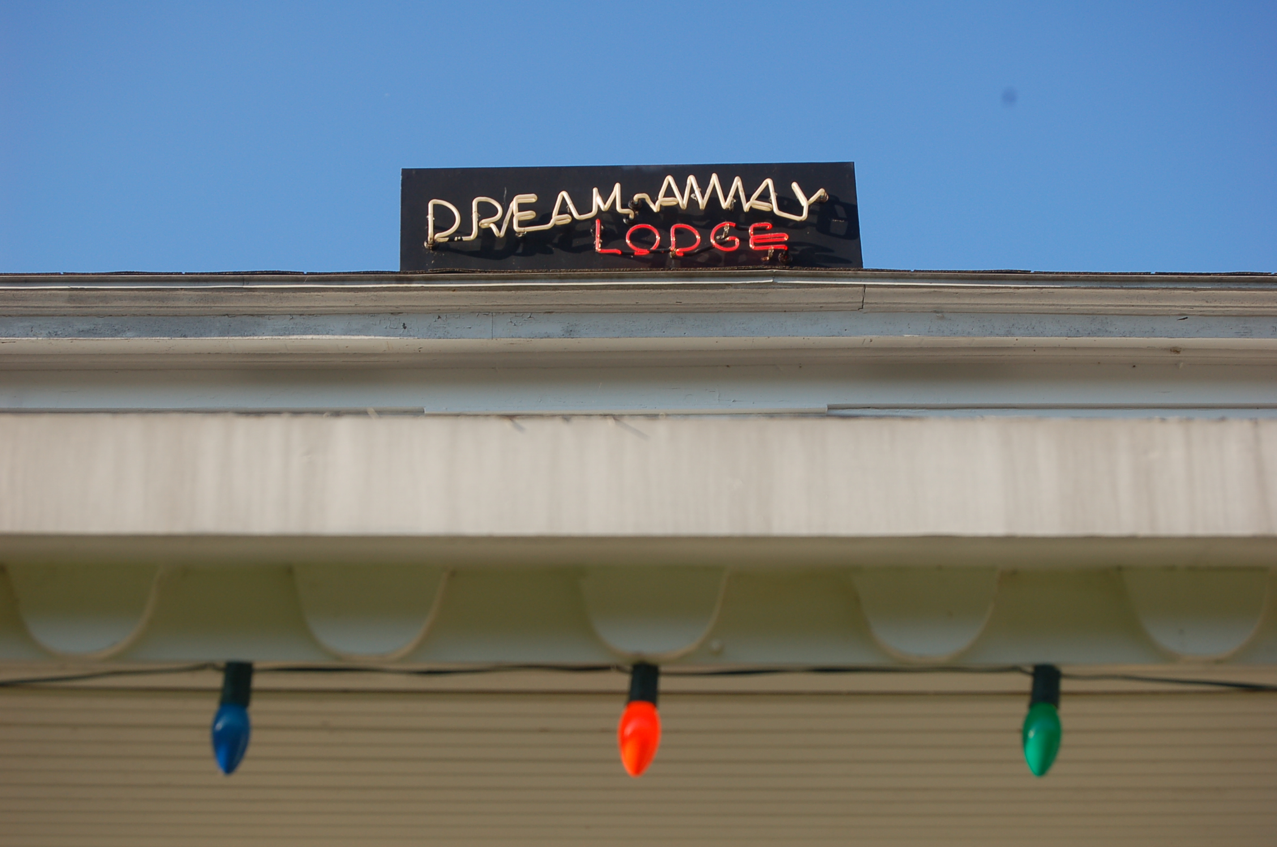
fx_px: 2921
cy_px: 424
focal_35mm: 82
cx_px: 638
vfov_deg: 16.5
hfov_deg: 24.7
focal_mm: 55
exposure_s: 1/250
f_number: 8
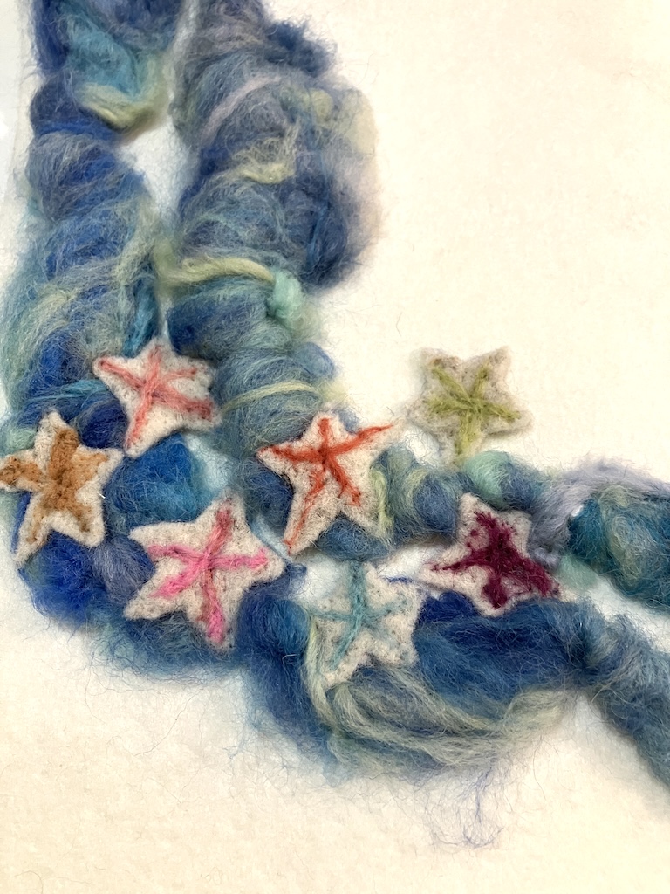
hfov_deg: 49.7
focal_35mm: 28
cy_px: 447
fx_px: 723
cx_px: 335
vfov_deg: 63.4
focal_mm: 3.99
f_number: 1.8
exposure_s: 1/50
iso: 160
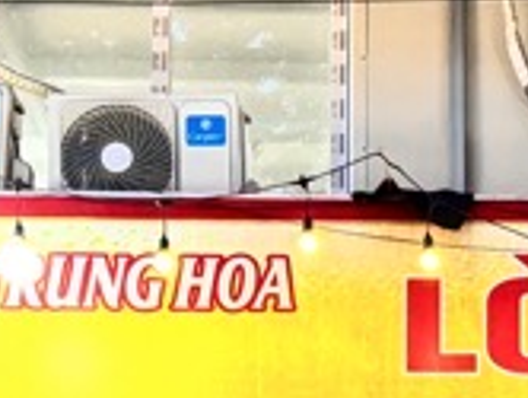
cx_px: 518
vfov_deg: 9.7
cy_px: 630
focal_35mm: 148
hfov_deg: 13.2
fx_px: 2261
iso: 640
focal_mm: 6.76
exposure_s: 1/33
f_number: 1.78
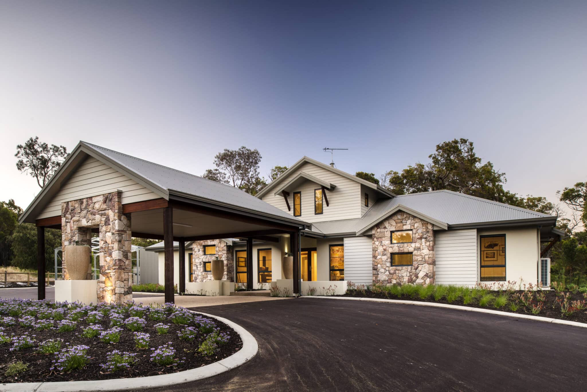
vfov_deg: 53.2
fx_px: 391
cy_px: 196
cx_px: 294
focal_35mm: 24
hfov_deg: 73.7
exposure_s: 1.5
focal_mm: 24
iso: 140
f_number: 11
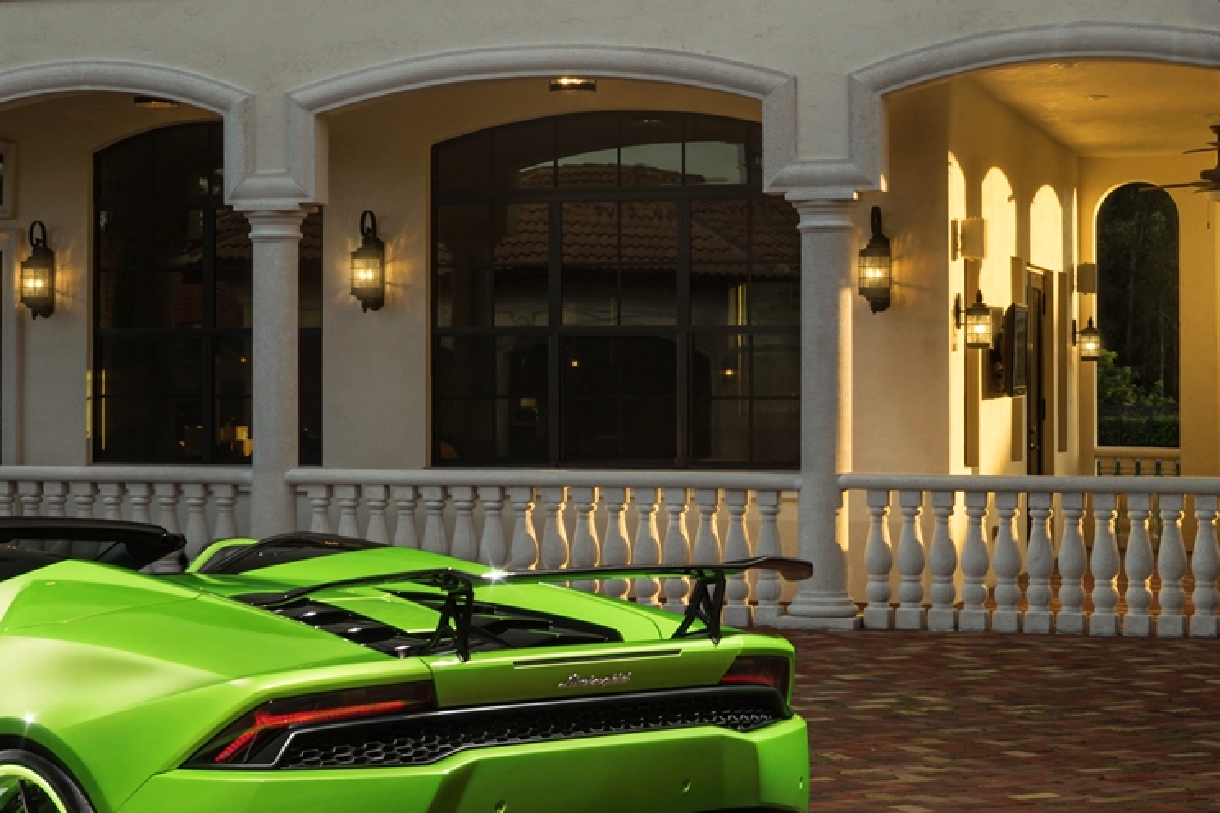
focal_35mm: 80
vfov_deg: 17.1
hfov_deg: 25.4
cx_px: 567
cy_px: 355
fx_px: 2711
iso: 100
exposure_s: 1/30
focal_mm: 31
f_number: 8
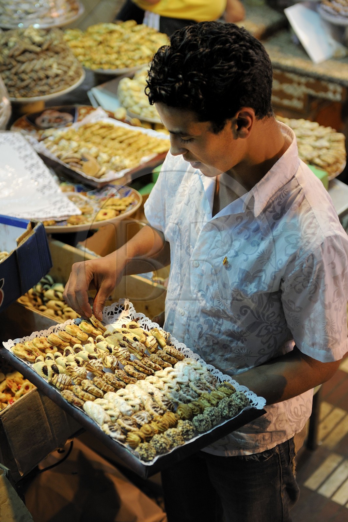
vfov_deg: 32.4
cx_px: 174
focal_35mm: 62
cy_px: 261
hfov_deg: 21.9
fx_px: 899
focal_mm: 62
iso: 800
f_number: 2.8
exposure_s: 1/160
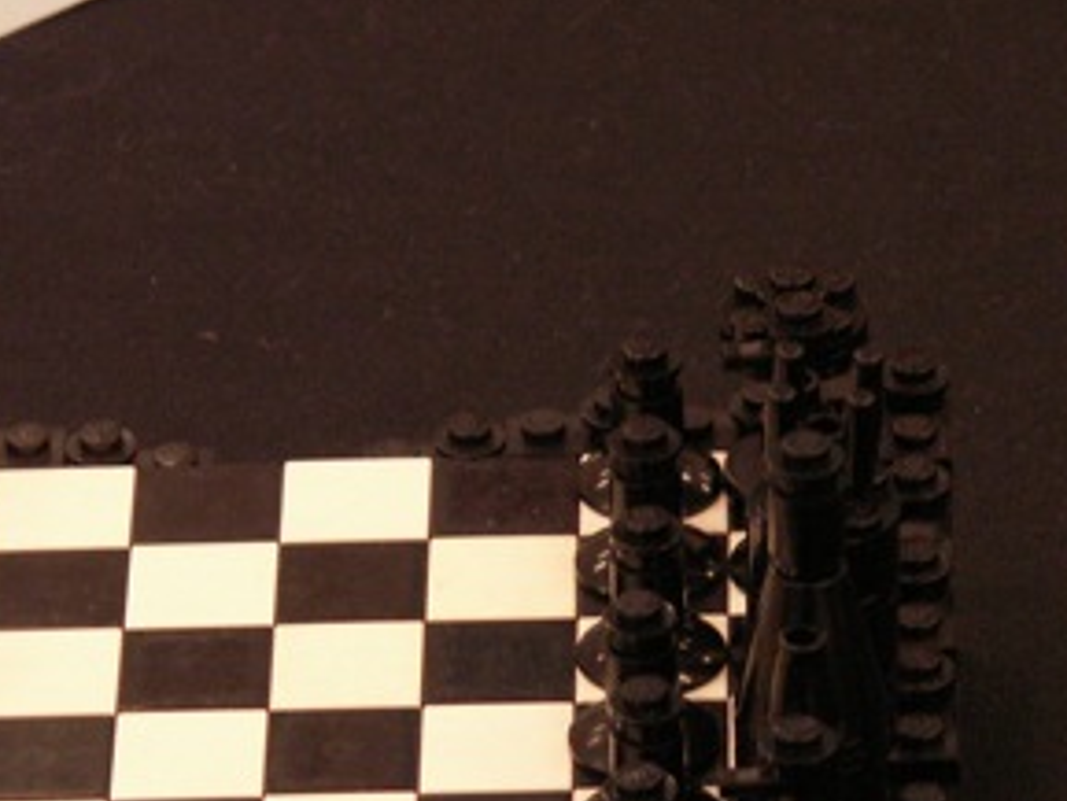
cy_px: 742
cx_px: 148
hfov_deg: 5.3
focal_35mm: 372
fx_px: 11471
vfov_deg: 4.0
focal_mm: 27.43
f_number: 4
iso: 160
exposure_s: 1/15
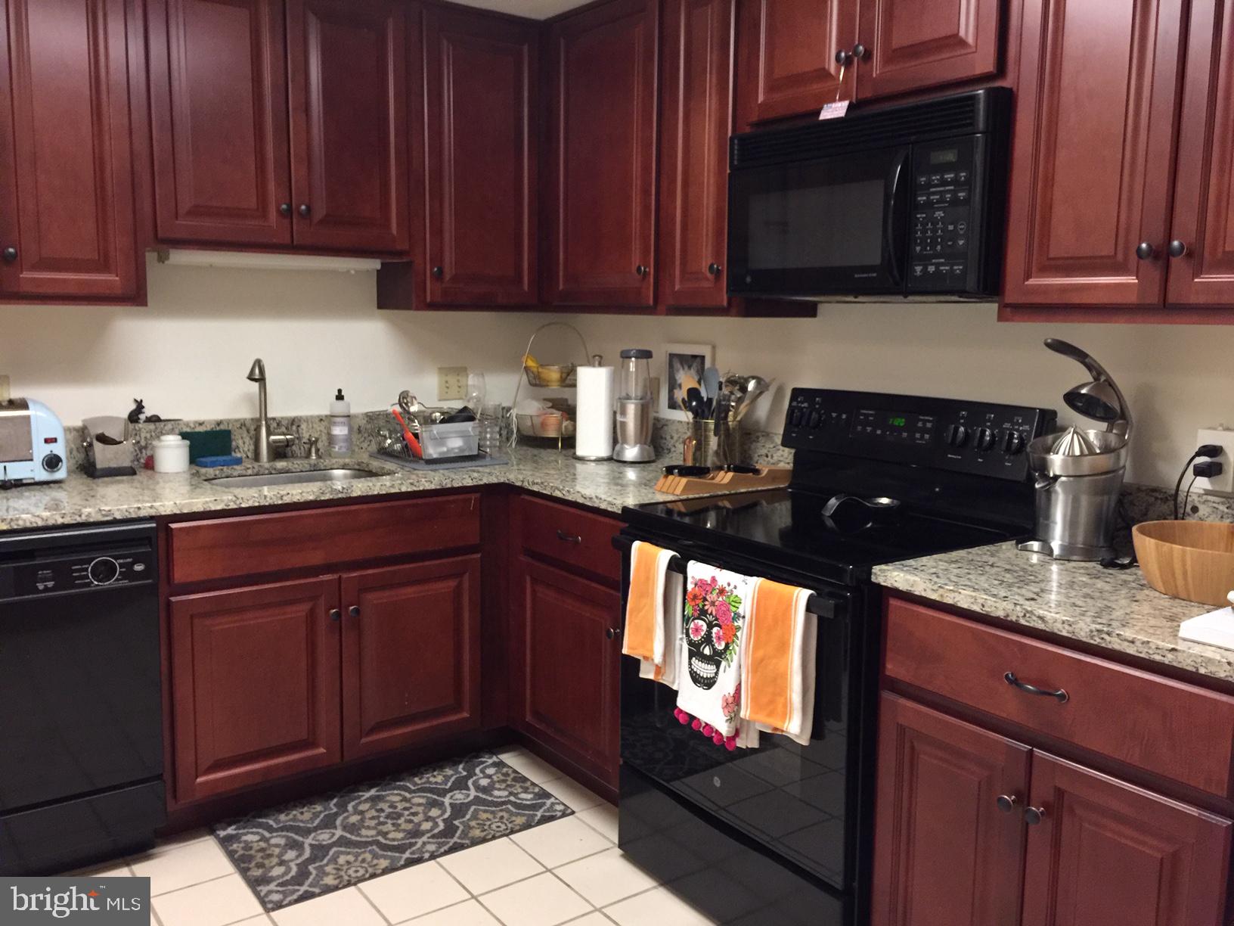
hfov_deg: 61.7
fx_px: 1034
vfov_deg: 48.2
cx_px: 617
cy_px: 463
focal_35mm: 29
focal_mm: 4.15
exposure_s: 1/10
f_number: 2.2
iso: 100
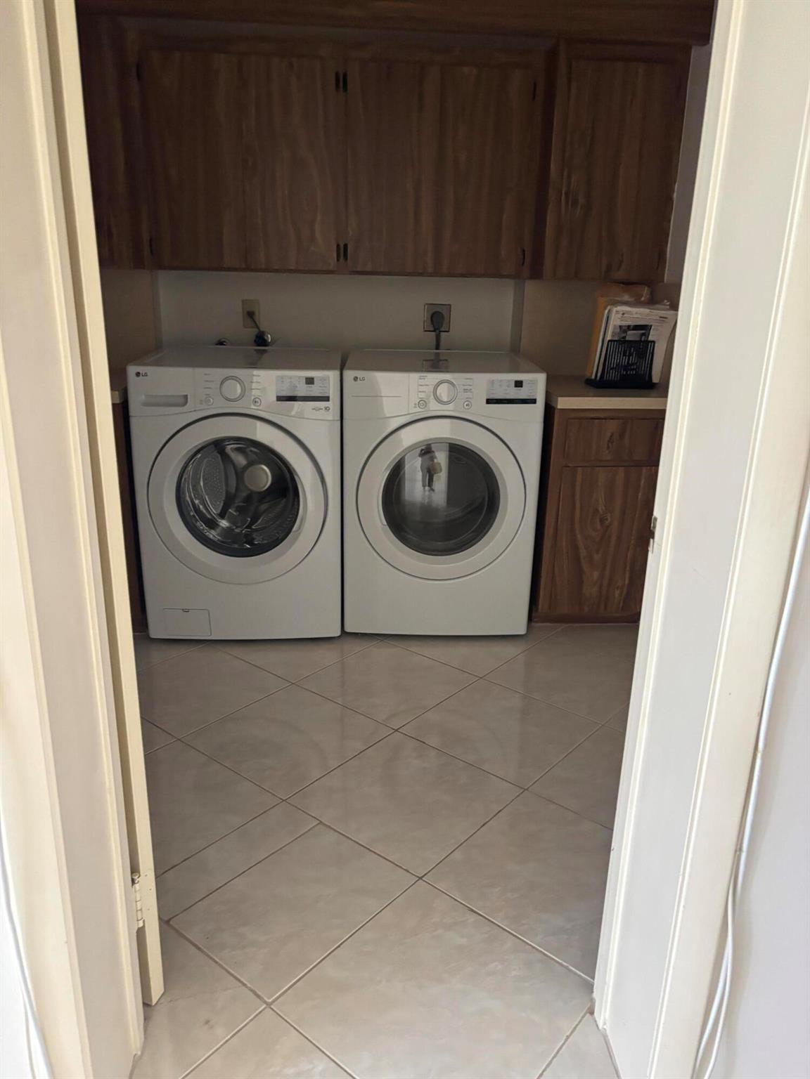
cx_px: 405
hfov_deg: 53.1
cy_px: 540
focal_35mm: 26
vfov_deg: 67.3
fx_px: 811
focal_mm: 5.96
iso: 500
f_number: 1.6
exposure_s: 1/60
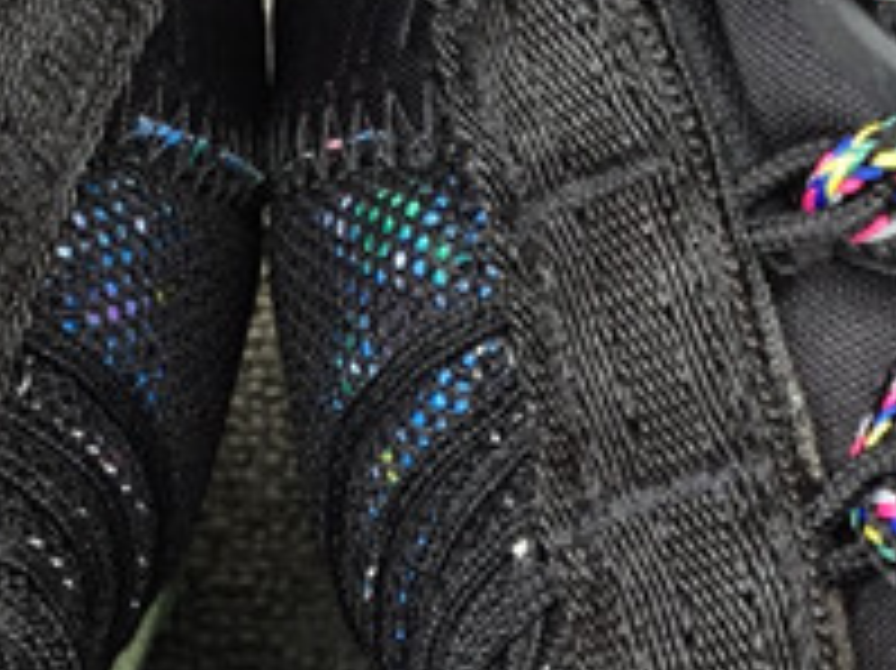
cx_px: 270
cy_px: 947
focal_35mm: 140
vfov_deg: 10.3
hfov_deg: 14.1
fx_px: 3622
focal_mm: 3.3
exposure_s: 1/50
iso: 25
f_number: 2.4
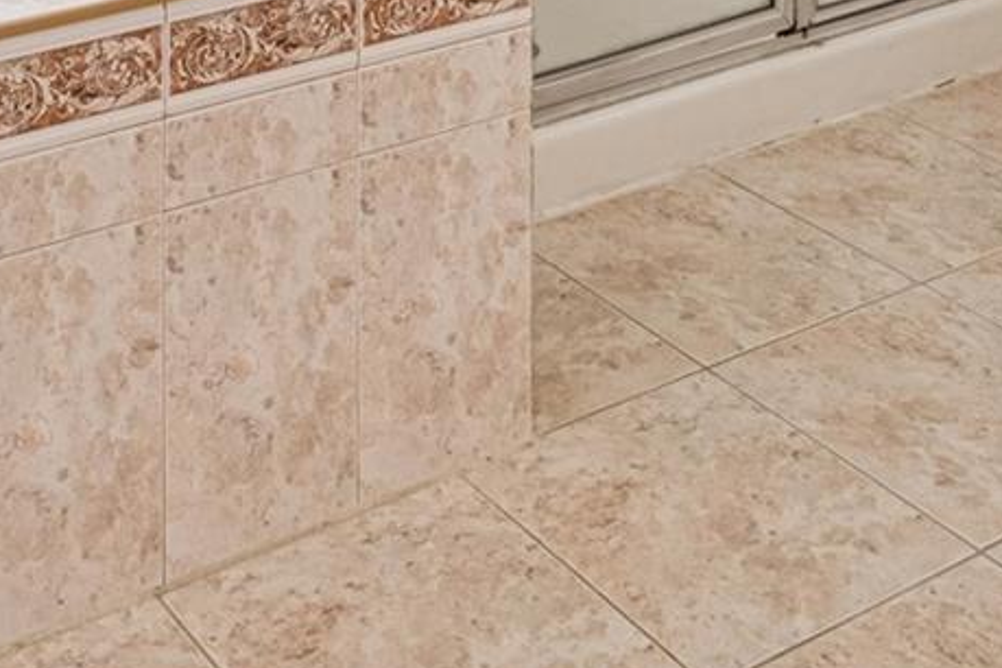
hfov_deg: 28.8
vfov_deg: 15.6
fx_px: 1865
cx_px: 85
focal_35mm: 67
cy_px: -711
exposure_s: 1/25
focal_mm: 15
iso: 640
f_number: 14
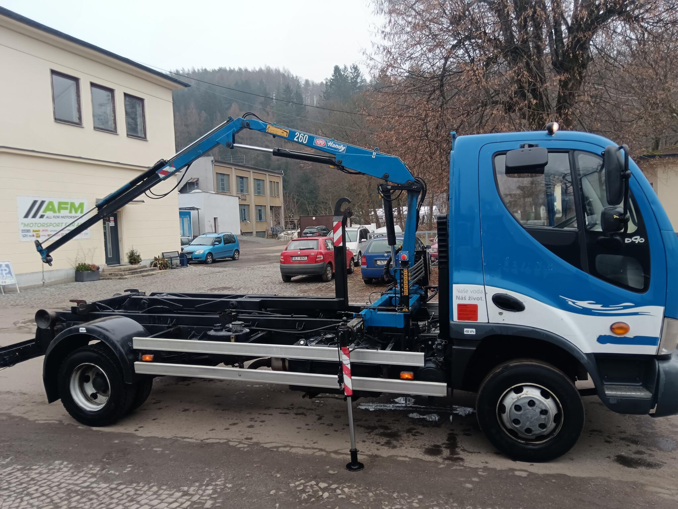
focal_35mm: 27
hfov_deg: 65.3
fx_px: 529
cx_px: 339
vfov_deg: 51.4
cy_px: 254
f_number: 1.9
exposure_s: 1/100
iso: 183
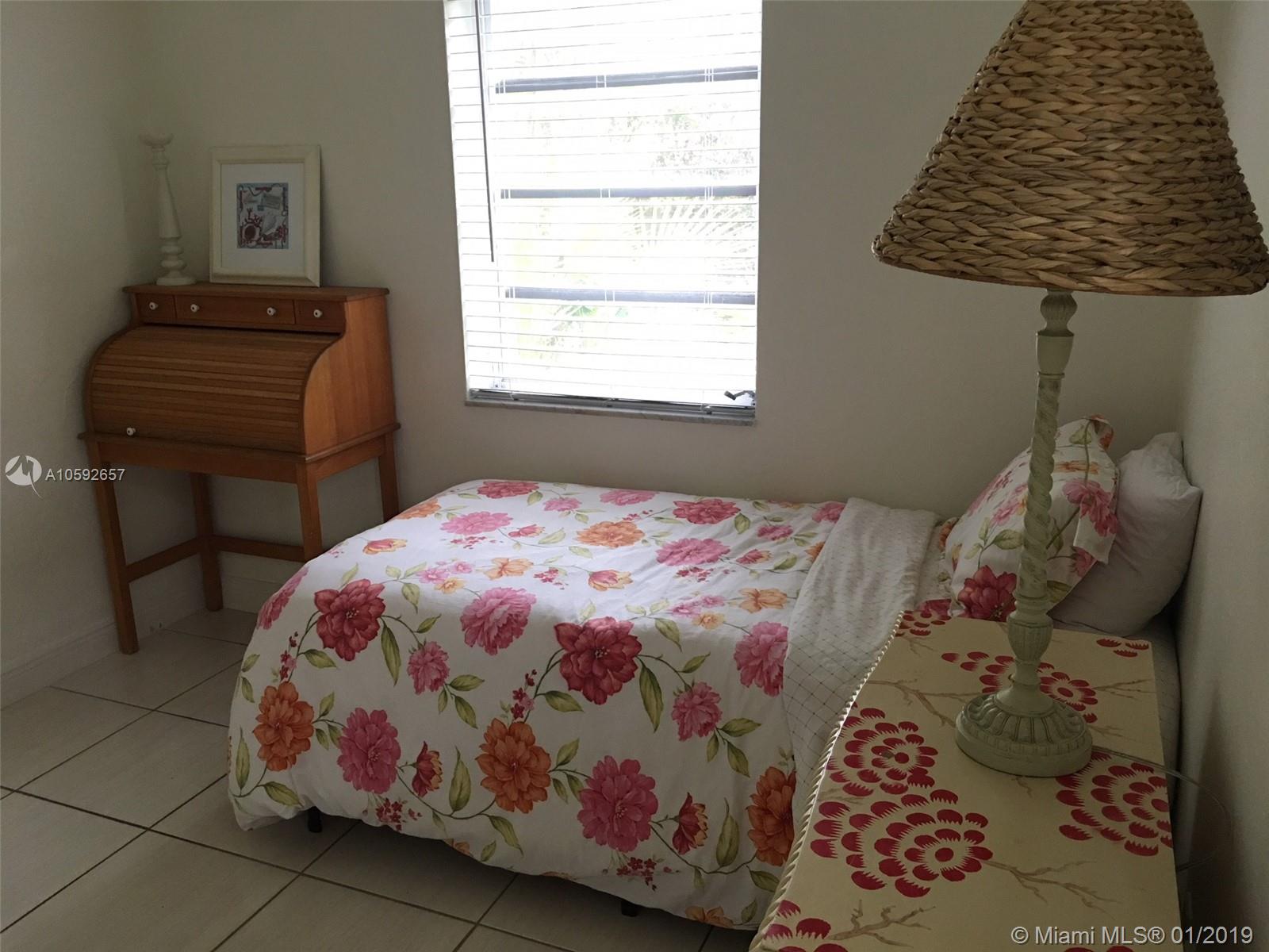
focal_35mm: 29
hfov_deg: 61.7
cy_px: 476
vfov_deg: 48.2
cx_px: 634
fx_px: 1063
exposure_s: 1/15
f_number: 2.2
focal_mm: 4.15
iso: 80
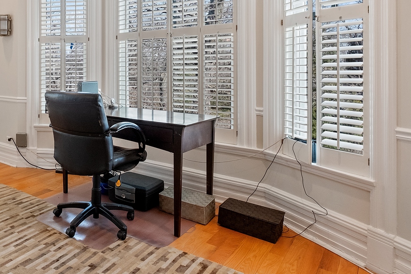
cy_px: 71
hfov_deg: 57.3
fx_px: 320
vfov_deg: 45.0
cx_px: 50
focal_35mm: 28
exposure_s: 1/12
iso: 800
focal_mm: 10
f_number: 8
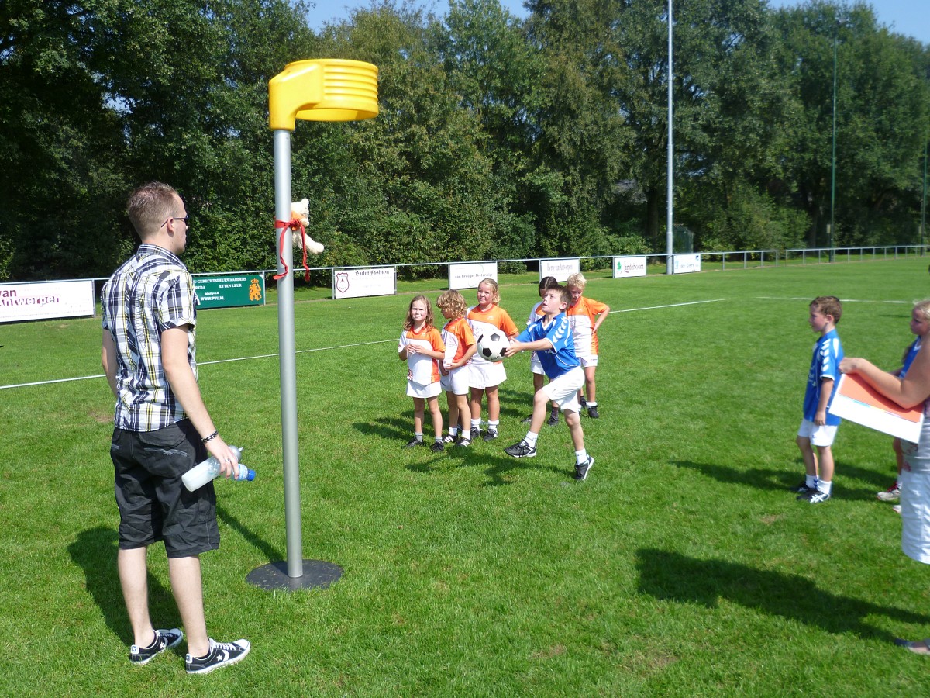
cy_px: 349
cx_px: 465
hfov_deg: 54.0
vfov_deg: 41.8
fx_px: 913
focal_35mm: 34
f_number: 3.2
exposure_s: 1/640
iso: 80
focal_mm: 6.1
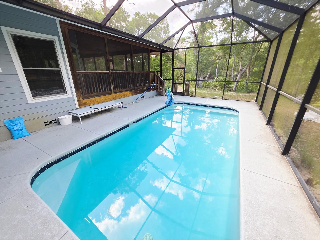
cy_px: 120
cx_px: 160
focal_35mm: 13
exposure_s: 1/132
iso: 40
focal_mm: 2.2
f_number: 1.9
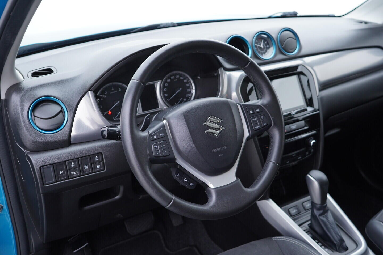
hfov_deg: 53.1
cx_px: 192
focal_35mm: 36
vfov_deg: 36.9
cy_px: 128
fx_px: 383
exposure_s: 1/40
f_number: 2.8
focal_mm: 24
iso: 200
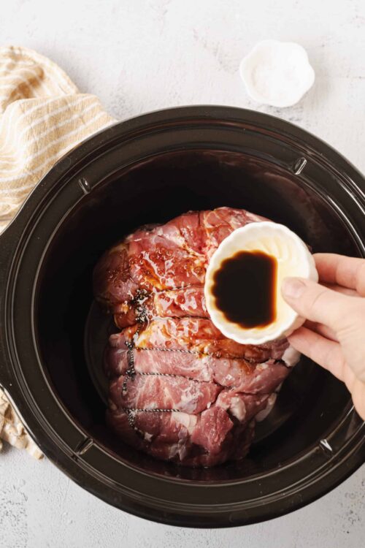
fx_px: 760
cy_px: 274
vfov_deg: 39.6
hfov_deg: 27.0
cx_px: 182
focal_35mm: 50
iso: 200
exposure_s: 1/20
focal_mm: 50
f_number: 7.1
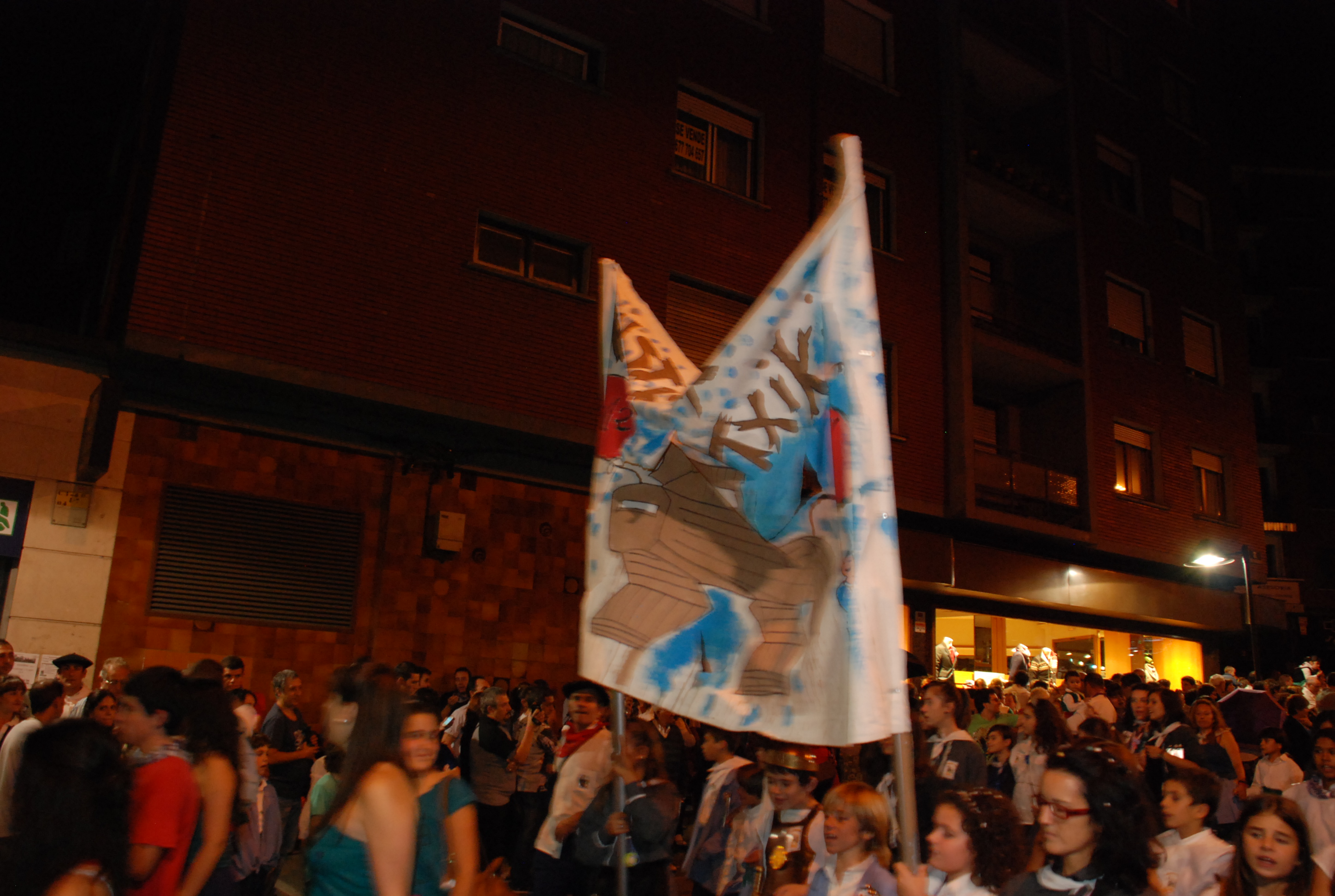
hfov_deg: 61.8
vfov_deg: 43.8
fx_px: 1115
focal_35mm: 30
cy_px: 448
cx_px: 668
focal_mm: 20
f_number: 3.8
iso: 800
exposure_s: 1/30
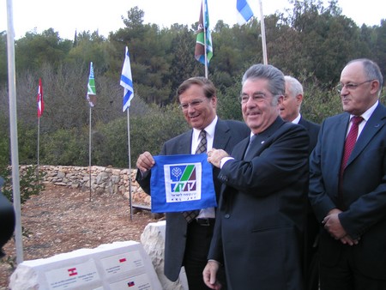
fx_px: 424
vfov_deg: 37.8
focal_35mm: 38
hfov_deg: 49.0
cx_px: 193
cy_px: 145
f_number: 2.8
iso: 80
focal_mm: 5.8
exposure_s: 1/40
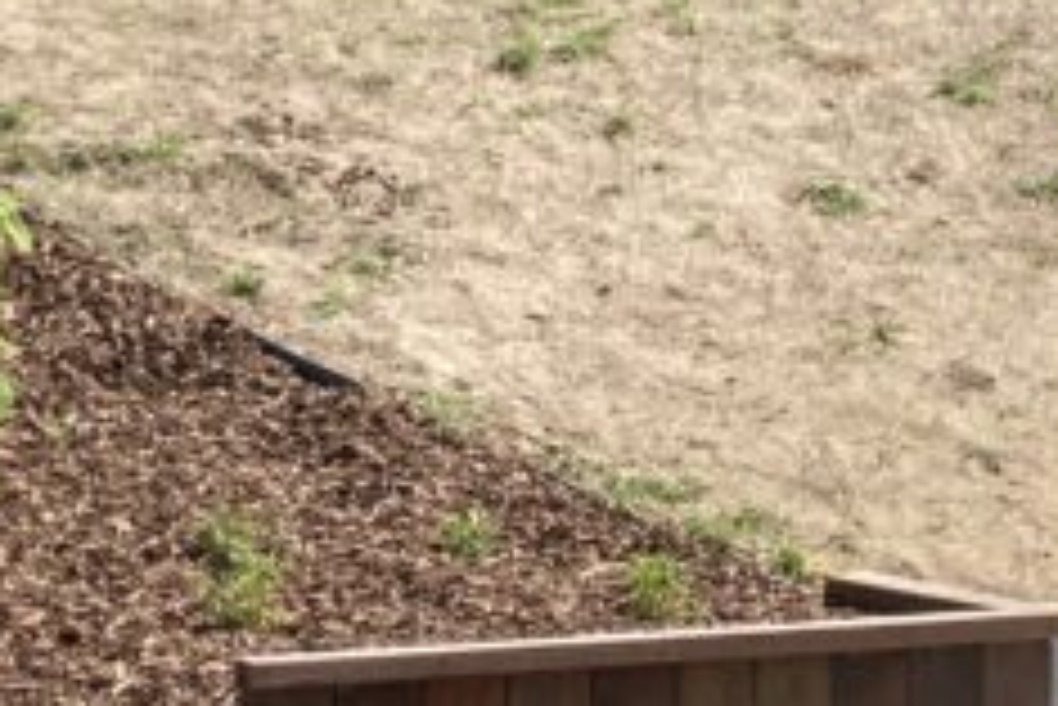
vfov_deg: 10.8
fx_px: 3735
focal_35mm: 127
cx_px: 1405
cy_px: 391
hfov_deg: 15.3
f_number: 1.8
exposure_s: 1/1372
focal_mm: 3.99
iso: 20
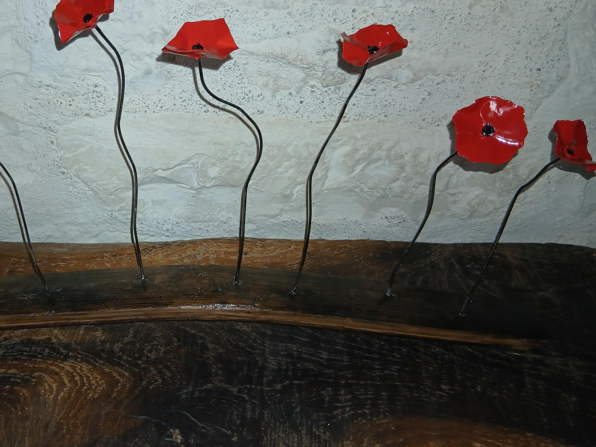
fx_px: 620
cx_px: 195
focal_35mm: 36
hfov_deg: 50.4
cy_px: 170
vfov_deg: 39.4
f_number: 1.8
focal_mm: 3.98
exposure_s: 1/50
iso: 100
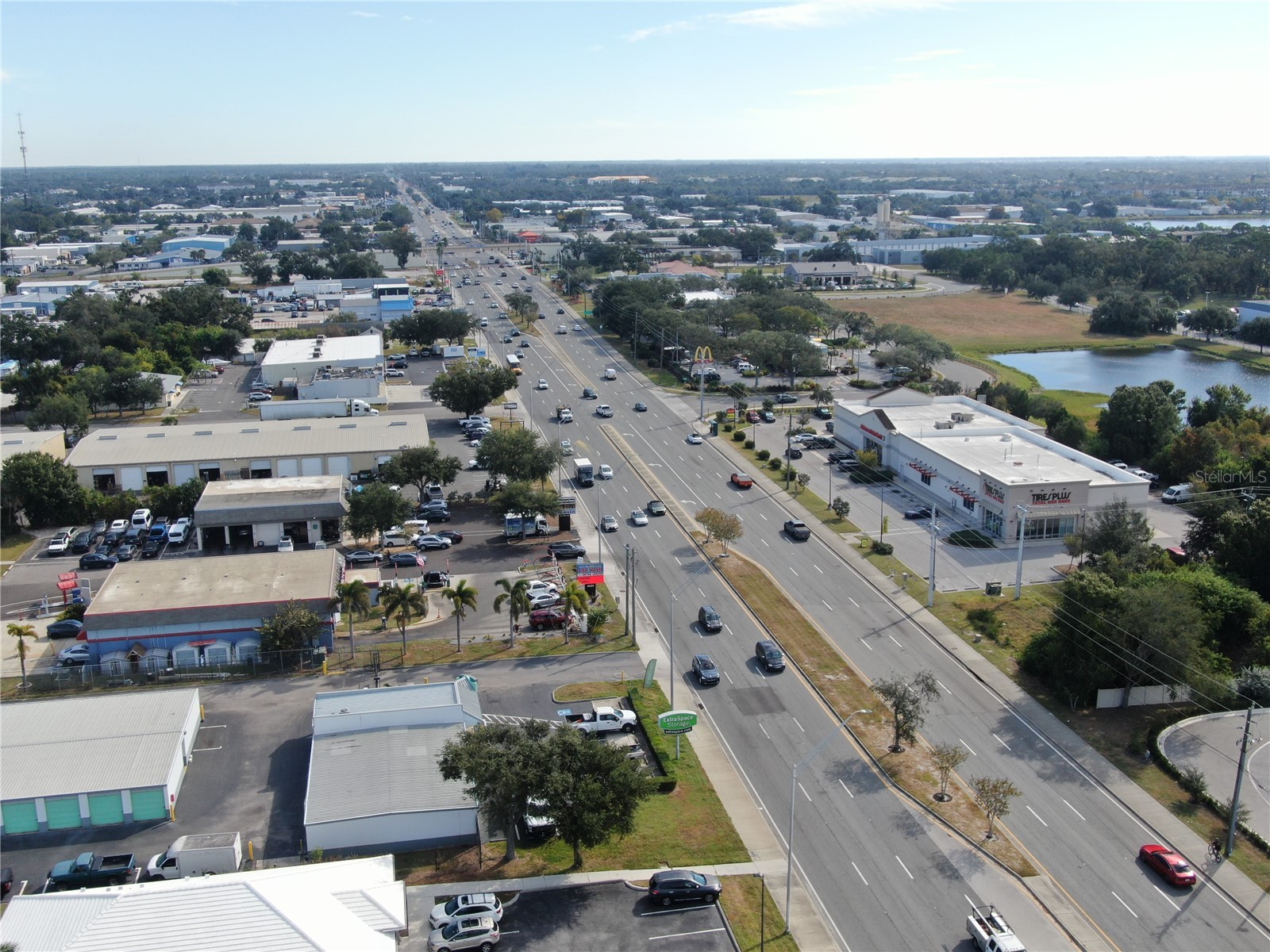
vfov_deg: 39.7
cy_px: 476
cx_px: 635
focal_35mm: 36
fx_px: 1321
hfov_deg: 51.4
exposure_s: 1/640
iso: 100
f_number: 3.3
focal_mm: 6.21
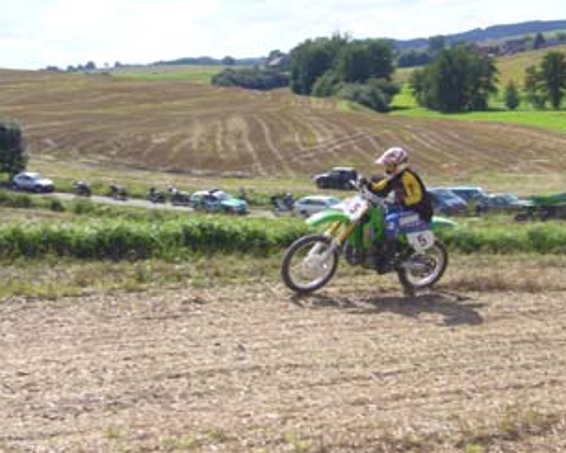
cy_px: 204
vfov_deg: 23.8
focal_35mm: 64
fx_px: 1072
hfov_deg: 29.6
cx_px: 295
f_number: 6.7
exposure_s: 1/250
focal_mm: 8.3
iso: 100
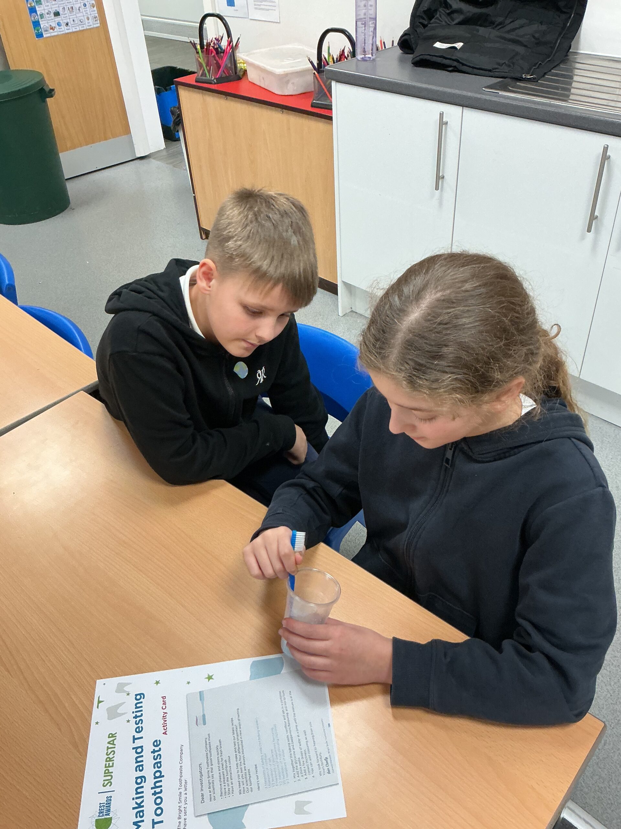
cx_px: 310
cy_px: 414
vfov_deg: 61.7
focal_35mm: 29
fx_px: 694
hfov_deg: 48.2
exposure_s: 1/60
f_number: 1.8
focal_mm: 3
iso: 125
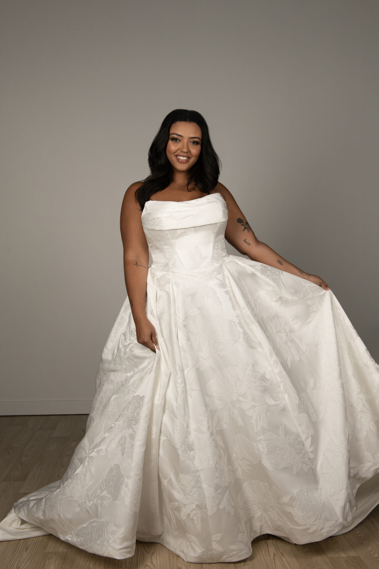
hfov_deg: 36.9
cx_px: 190
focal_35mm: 36
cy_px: 284
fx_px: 568
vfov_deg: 53.1
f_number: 7.1
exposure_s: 1/2000
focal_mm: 36
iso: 2000
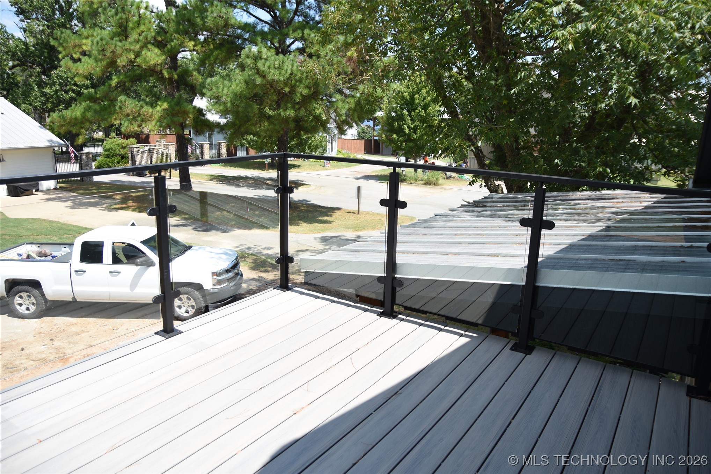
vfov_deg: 50.4
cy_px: 237
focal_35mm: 26
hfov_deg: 70.4
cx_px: 356
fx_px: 504
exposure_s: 1/800
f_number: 3.2
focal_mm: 17
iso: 100
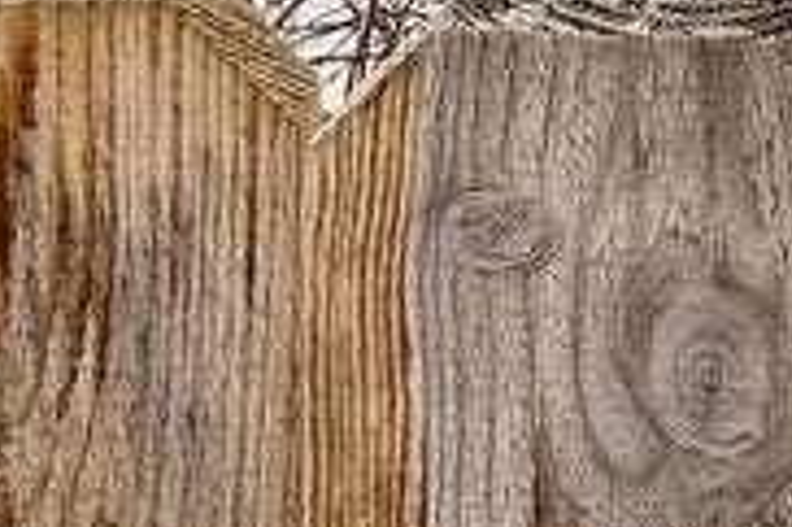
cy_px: -732
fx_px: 1802
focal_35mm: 82
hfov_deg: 22.8
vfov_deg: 12.8
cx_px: 944
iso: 50
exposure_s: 1/1399
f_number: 2.2
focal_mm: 2.22
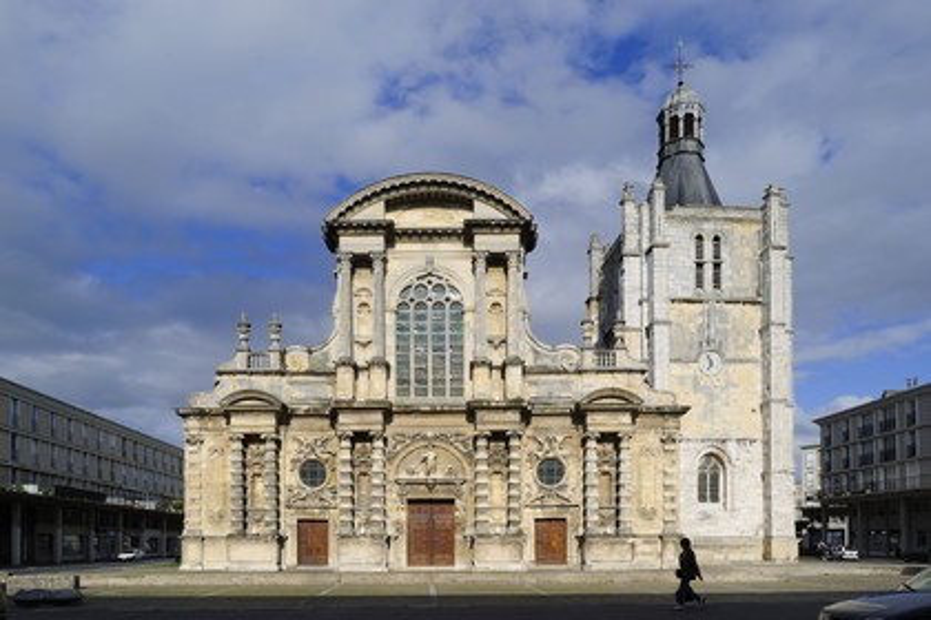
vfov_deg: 53.1
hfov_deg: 73.7
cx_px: 466
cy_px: 310
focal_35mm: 24
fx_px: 621
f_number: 11
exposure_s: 1/250
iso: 200
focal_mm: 24
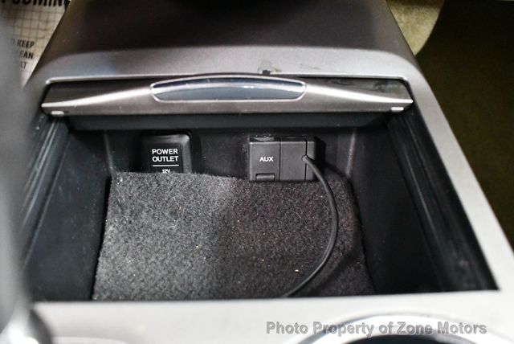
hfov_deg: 53.1
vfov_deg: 36.9
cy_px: 172
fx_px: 514
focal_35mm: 36
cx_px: 257
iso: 12800
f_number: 3.5
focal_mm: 18
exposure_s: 1/40
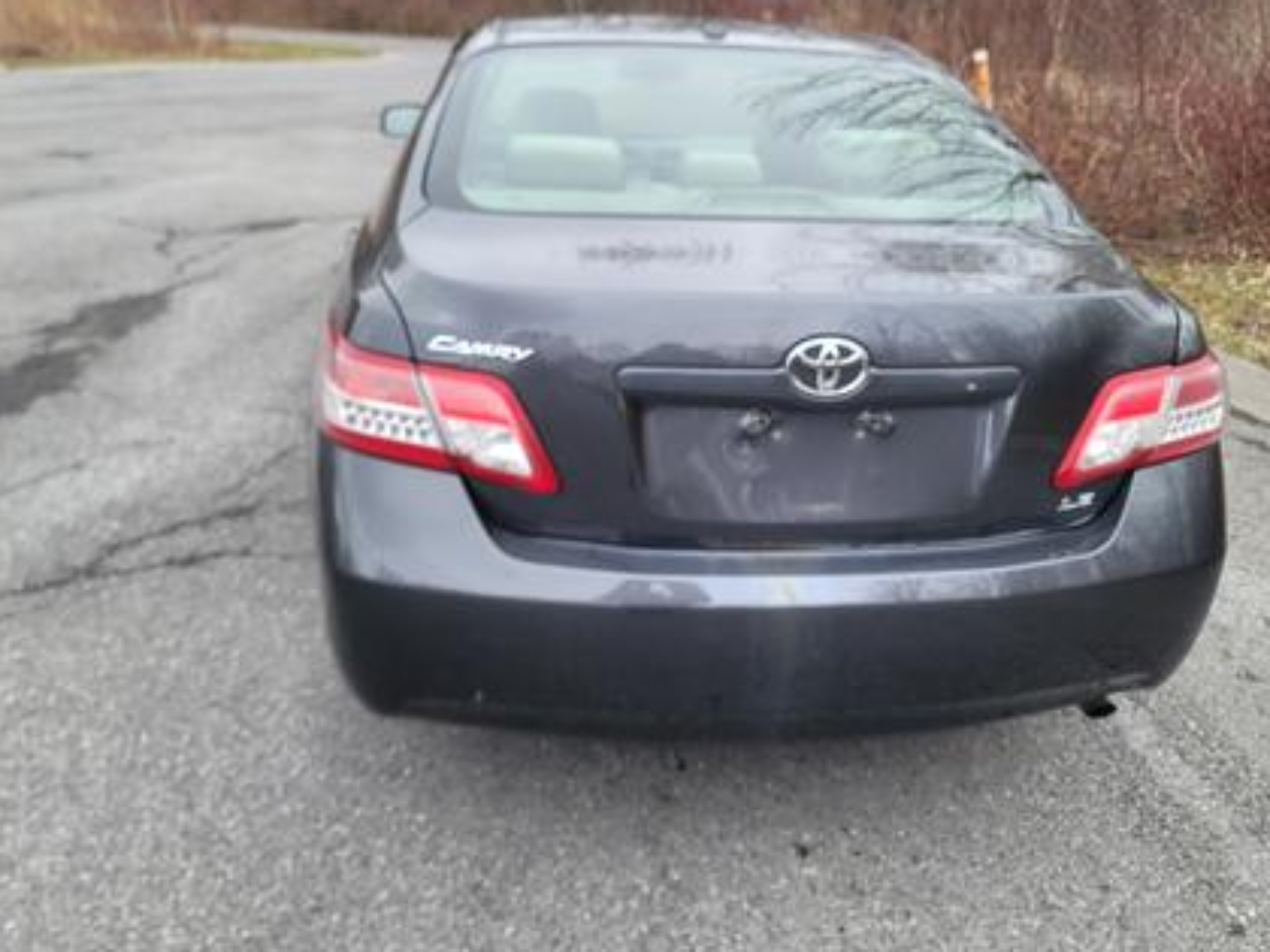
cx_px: 686
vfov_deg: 46.7
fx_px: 1101
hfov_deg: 59.9
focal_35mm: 30
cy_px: 411
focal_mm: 7
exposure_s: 1/120
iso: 80
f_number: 1.8
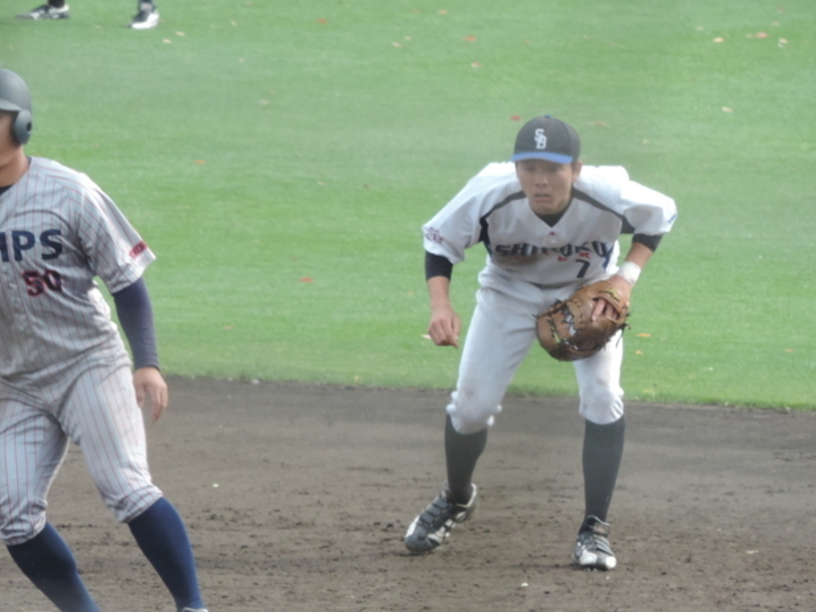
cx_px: 323
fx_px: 21428
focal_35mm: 909
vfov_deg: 1.6
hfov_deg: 2.2
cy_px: 339
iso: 280
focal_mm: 124.8
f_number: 5
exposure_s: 1/400
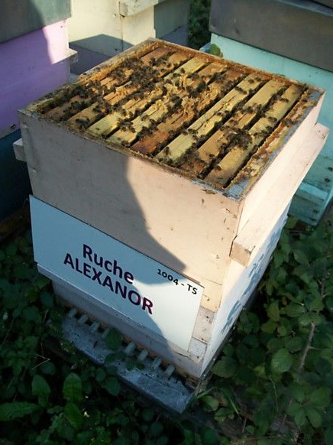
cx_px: 170
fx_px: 424
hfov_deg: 42.9
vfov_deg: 55.4
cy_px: 229
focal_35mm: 33
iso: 80
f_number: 2.9
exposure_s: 1/200
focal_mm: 5.7
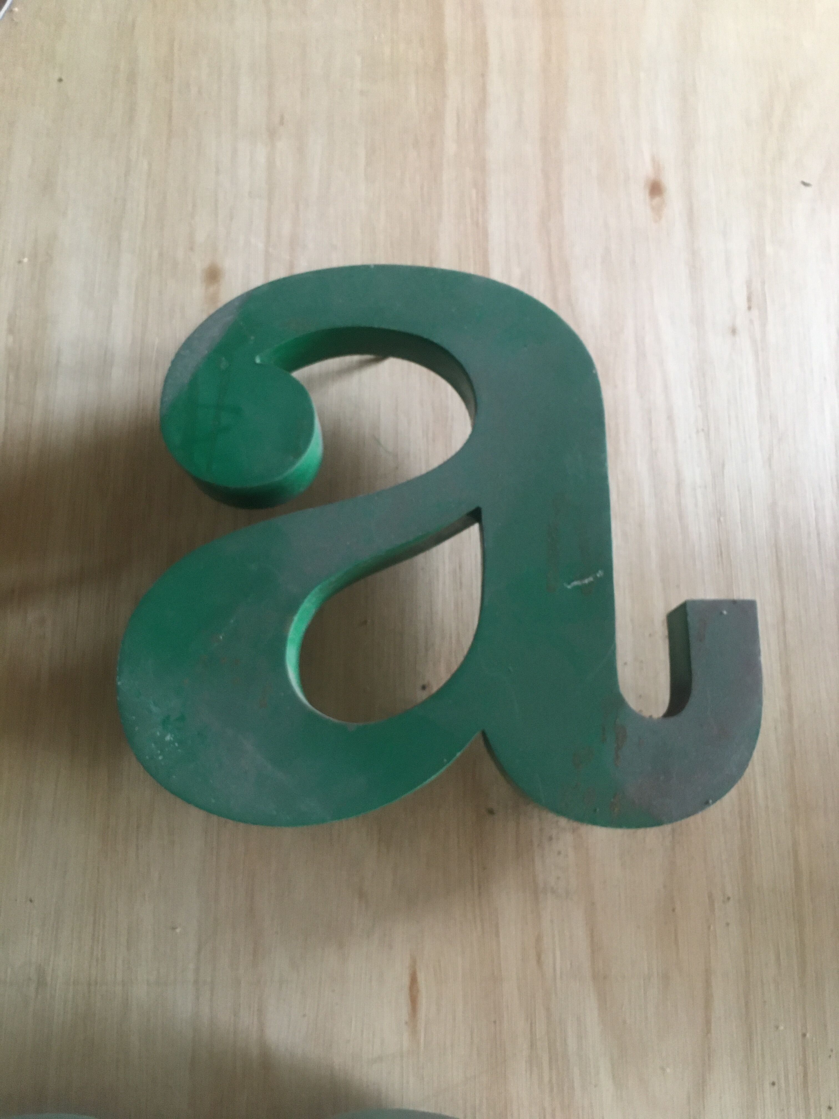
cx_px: 420
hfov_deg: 48.2
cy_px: 560
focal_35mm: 29
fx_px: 937
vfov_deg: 61.7
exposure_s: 1/33
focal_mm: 4.15
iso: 200
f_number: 2.2
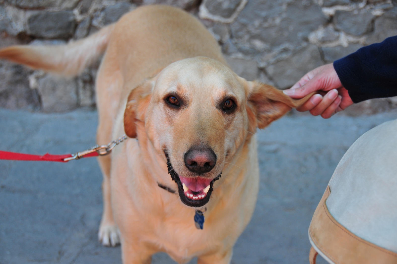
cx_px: 198
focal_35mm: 78
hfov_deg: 26.0
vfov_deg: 17.4
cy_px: 132
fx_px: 859
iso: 200
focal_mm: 52
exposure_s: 1/80
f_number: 4.8
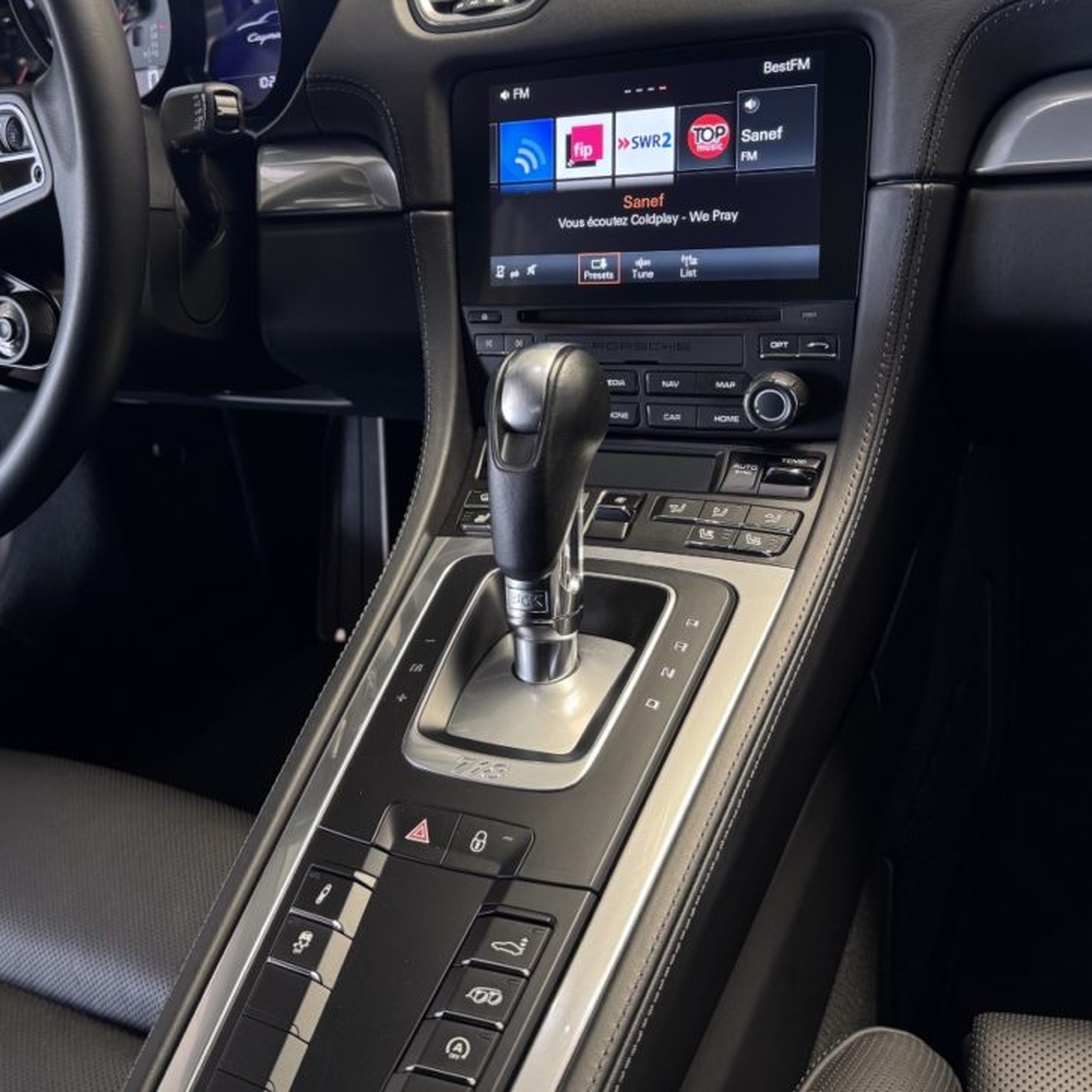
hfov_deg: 46.9
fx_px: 1249
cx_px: 428
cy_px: 446
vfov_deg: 47.0
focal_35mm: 35
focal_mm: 6.76
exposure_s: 1/64
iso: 200
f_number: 1.78
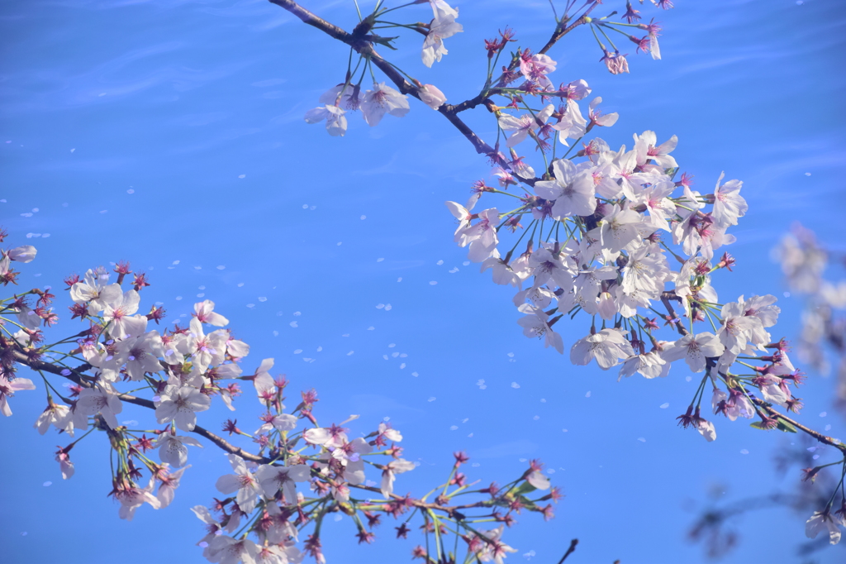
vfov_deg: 6.5
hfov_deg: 9.8
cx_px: 423
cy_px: 282
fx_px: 4933
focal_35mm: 210
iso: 200
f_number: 6
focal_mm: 140
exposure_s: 1/800
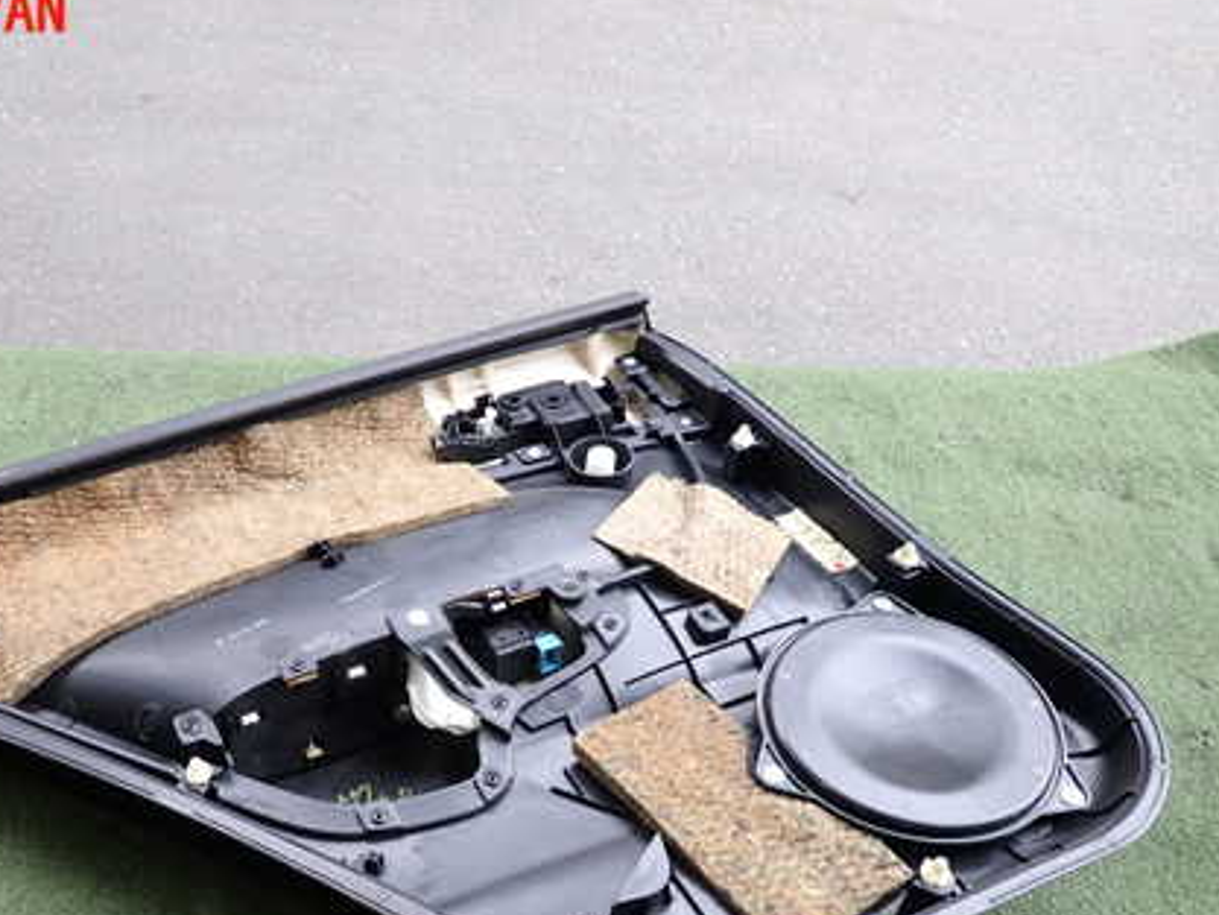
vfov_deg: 39.1
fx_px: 1268
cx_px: 412
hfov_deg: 50.5
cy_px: 634
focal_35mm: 36
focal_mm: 4.5
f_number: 2
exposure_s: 1/125
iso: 100
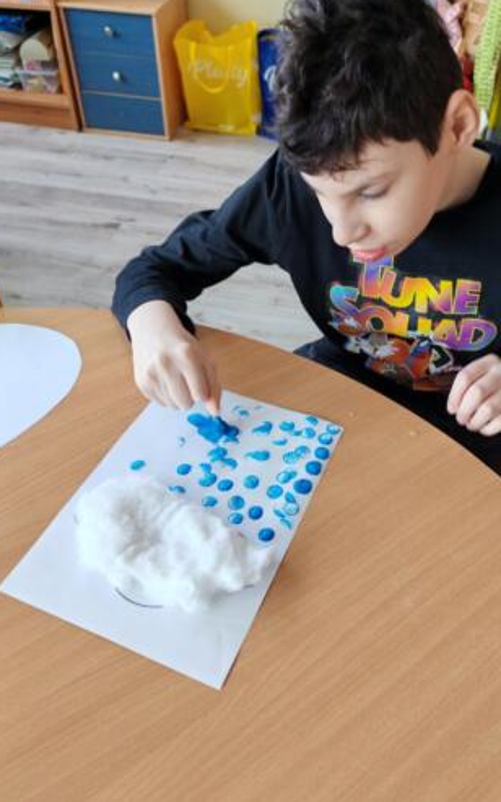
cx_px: 285
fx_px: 634
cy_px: 399
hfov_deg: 43.0
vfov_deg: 64.6
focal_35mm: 29
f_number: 1.95
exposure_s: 1/100
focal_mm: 5.52
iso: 160
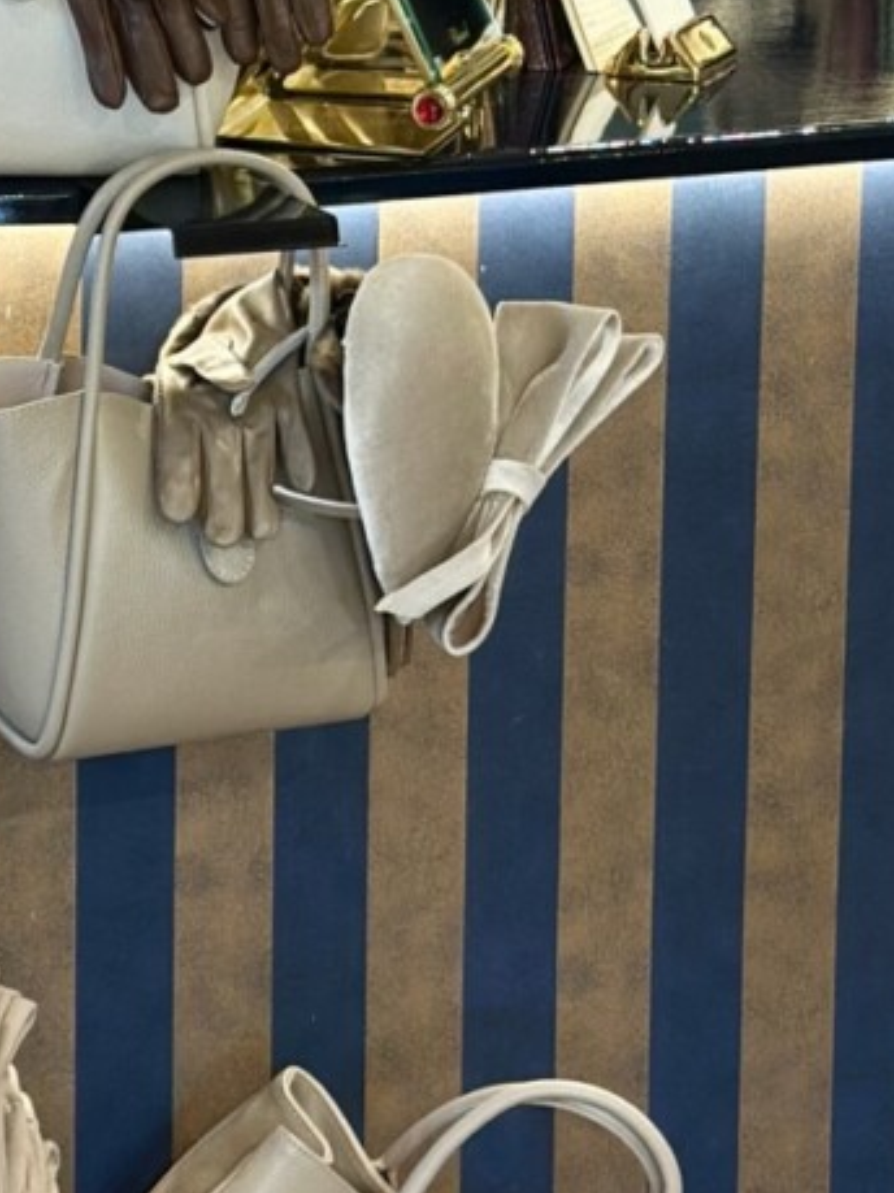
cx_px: -487
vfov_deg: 12.5
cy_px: 68
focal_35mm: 157
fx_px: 5409
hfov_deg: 9.2
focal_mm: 6.86
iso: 80
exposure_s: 1/50
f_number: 1.78
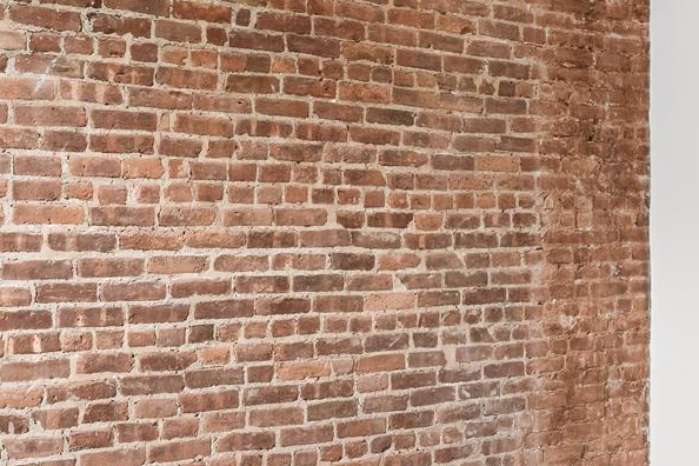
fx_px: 815
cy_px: 227
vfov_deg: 31.9
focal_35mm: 42
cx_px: 153
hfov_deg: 44.4
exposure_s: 1.6
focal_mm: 13
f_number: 14
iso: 500
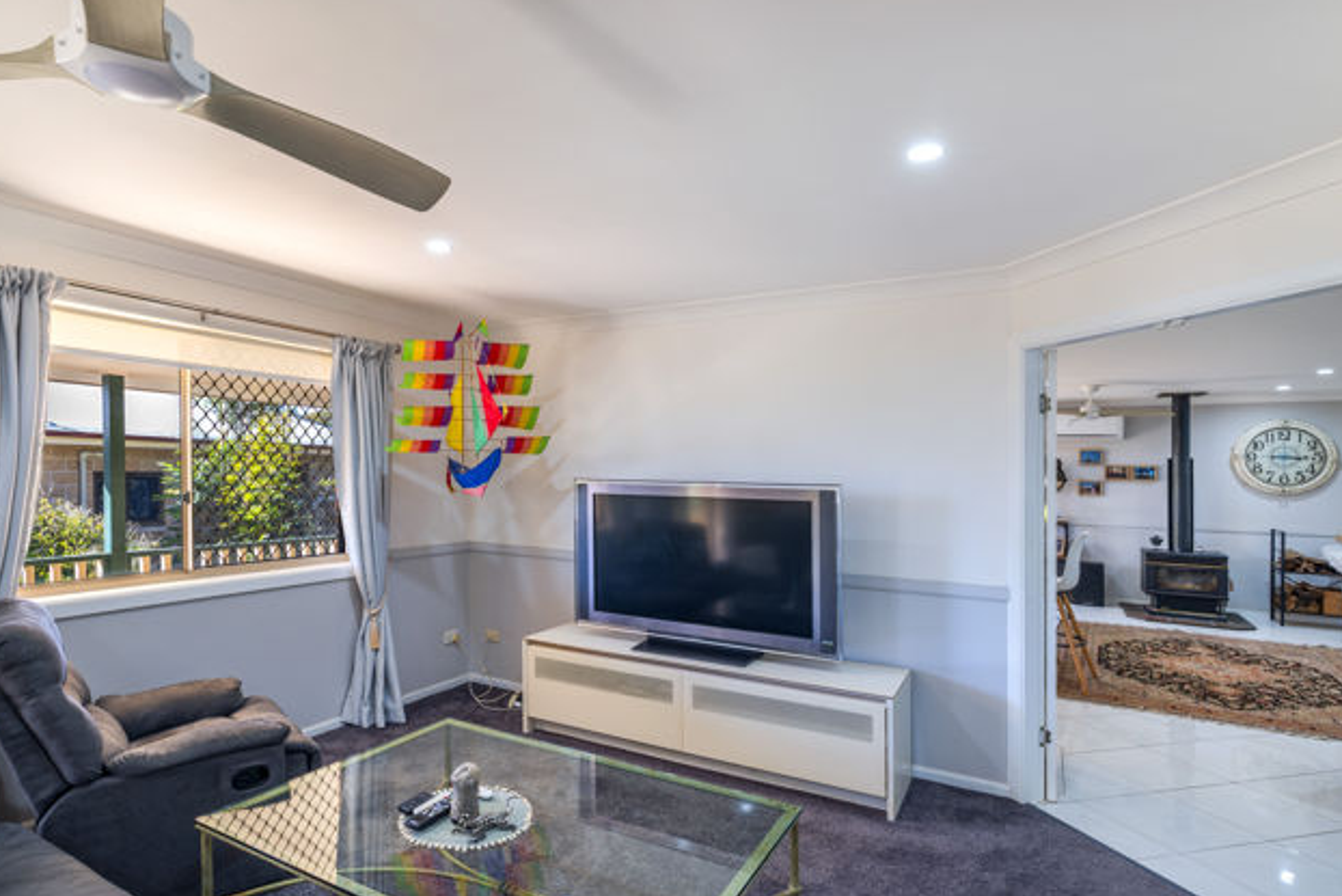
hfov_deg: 89.6
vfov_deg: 66.4
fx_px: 671
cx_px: 591
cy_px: 562
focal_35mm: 18
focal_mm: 14
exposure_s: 1/12
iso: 50
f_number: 8
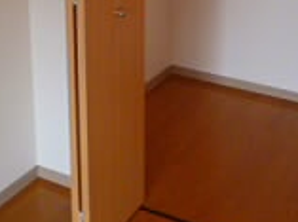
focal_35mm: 69
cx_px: 213
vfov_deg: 19.9
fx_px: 593
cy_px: -46
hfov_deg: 27.9
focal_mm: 4.3
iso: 400
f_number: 2.5
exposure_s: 1/125
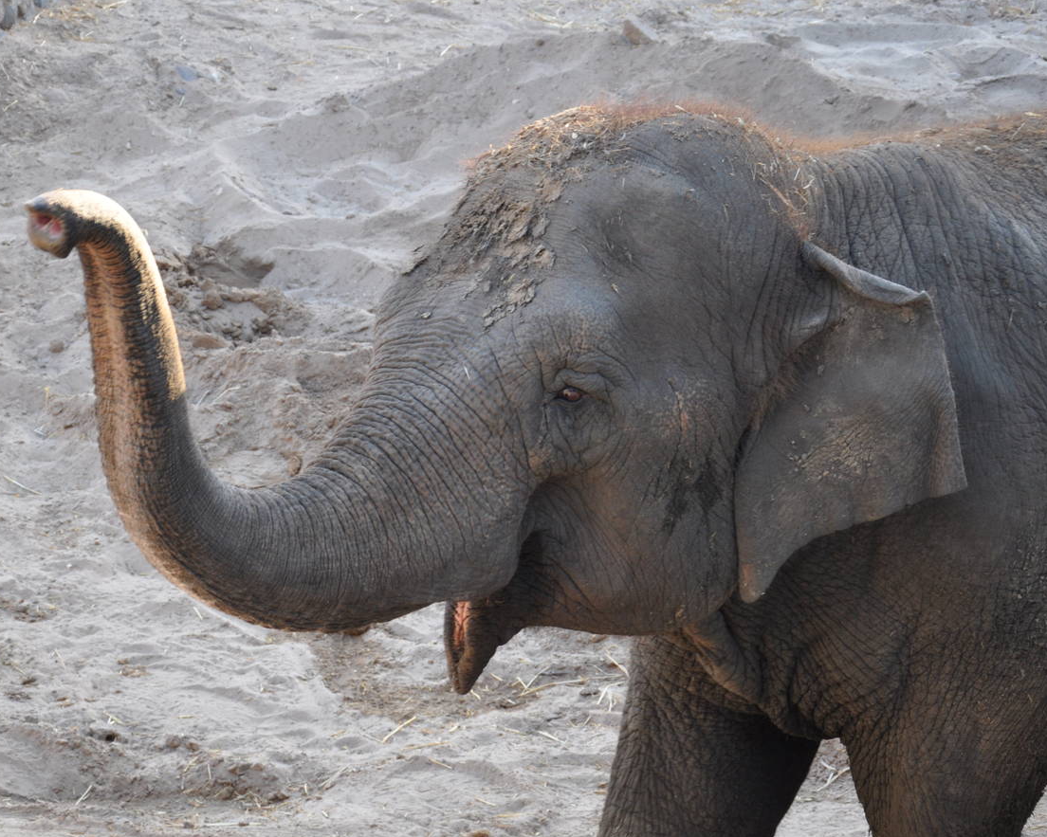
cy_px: 449
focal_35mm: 106
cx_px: 398
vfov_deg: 14.5
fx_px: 3284
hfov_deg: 18.1
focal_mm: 52
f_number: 5
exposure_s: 1/100
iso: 400
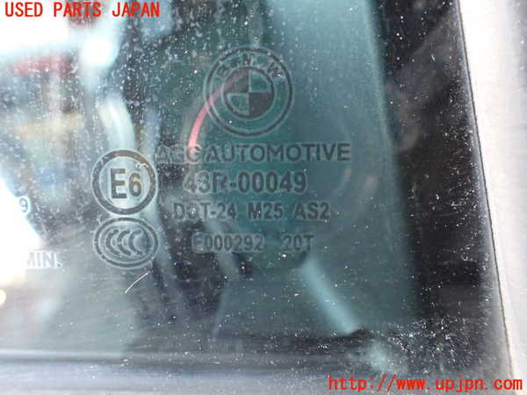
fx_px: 457
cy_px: 198
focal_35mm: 30
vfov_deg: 46.8
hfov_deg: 60.0
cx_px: 264
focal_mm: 5.4
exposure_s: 1/40
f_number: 2.3
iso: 800
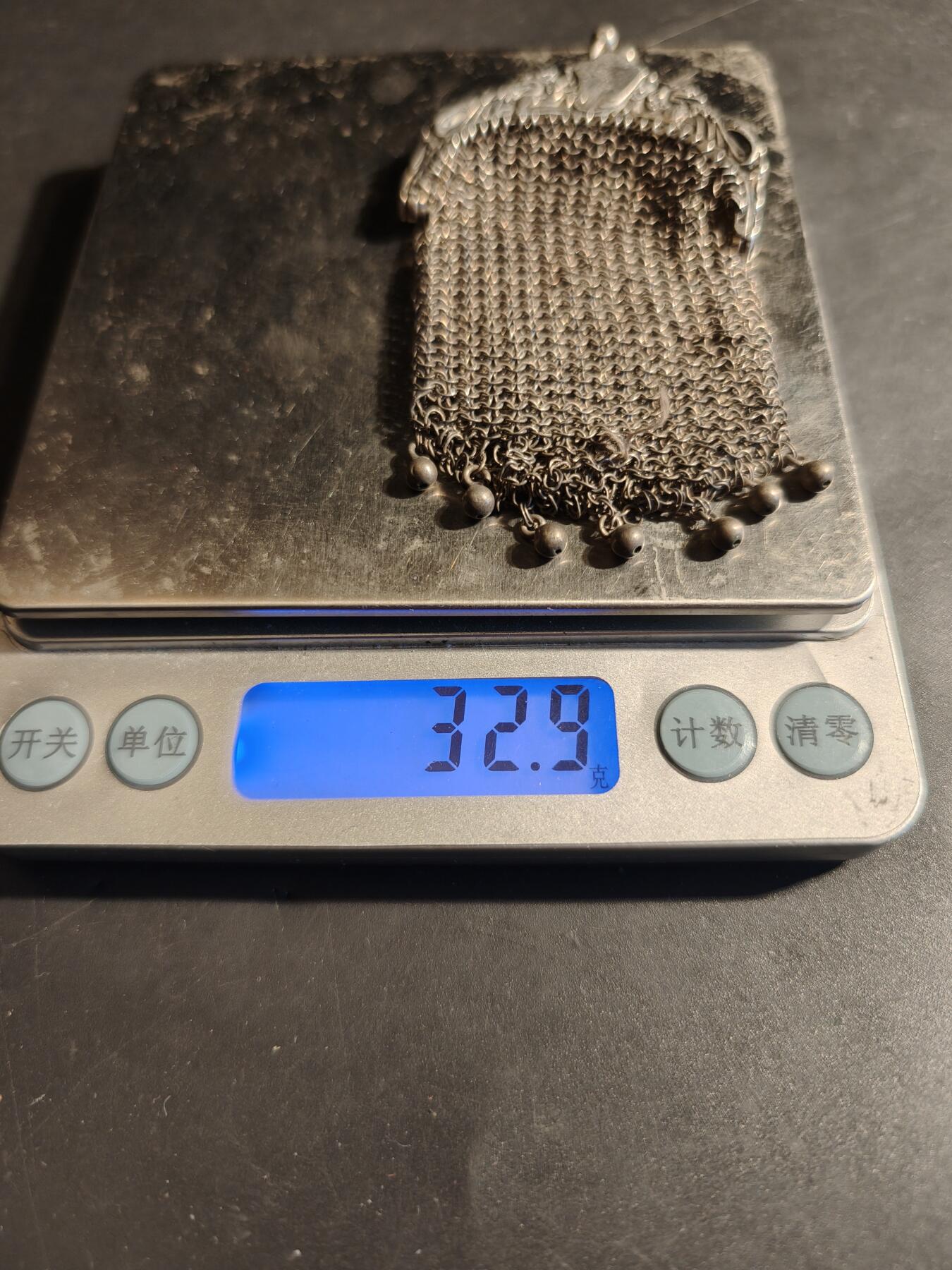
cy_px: 635
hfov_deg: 58.9
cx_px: 476
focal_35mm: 23
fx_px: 843
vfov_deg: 73.9
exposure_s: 1/100
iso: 200
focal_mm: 6.06
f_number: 1.6
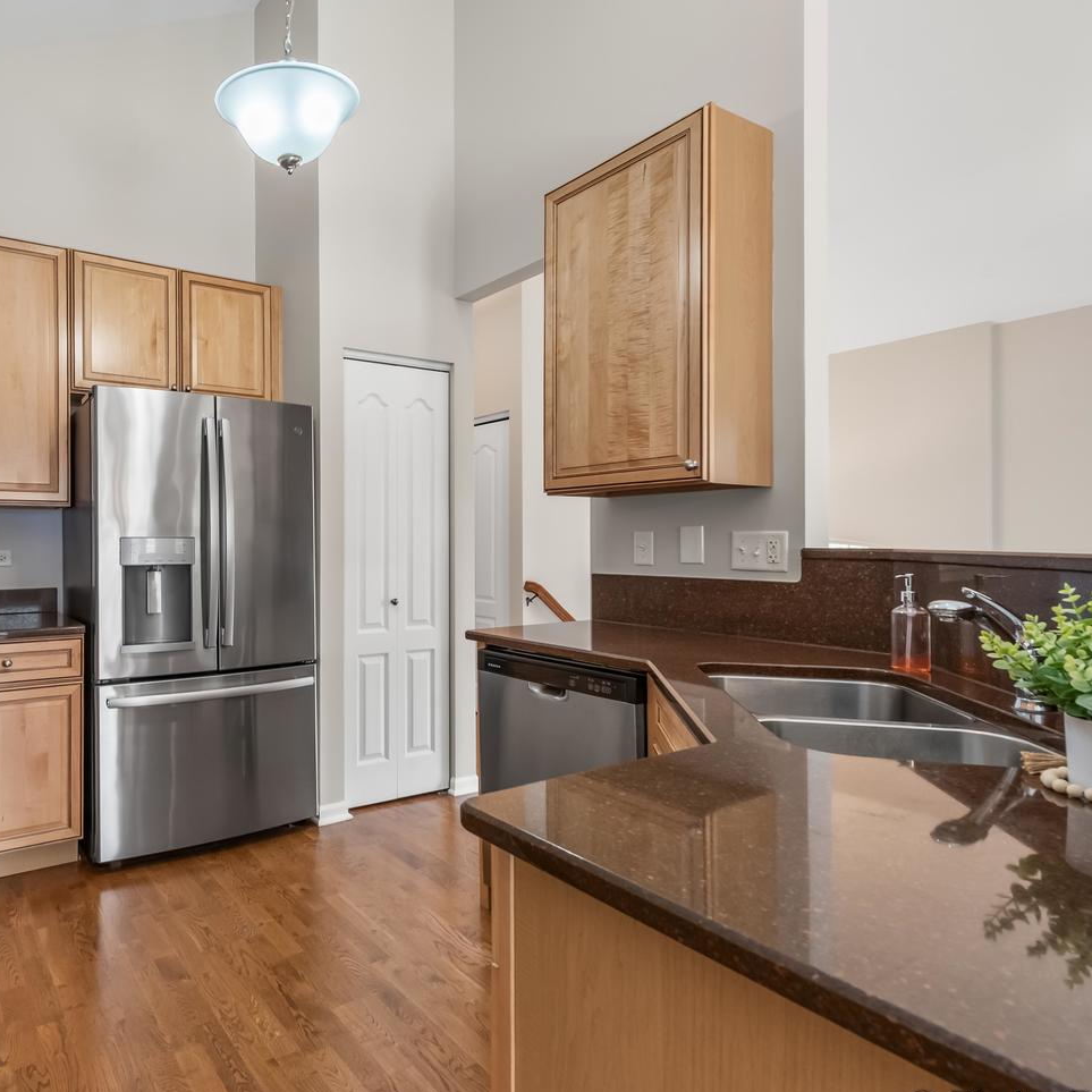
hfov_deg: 71.5
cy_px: 549
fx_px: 714
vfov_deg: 74.8
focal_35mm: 20
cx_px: 323
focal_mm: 14
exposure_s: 1/3
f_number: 10
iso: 320
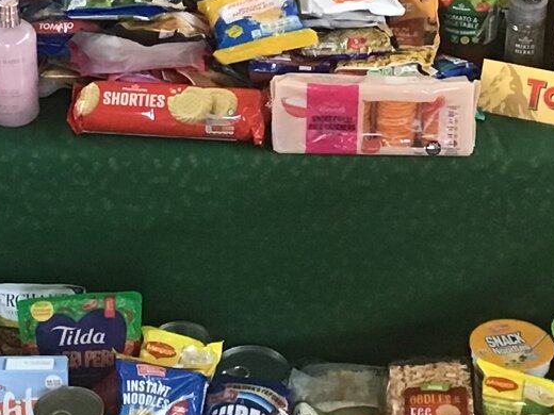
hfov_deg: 16.1
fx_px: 1953
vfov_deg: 12.0
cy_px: 12
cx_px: 244
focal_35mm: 122
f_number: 2.4
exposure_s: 1/33
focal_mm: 3.3
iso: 200
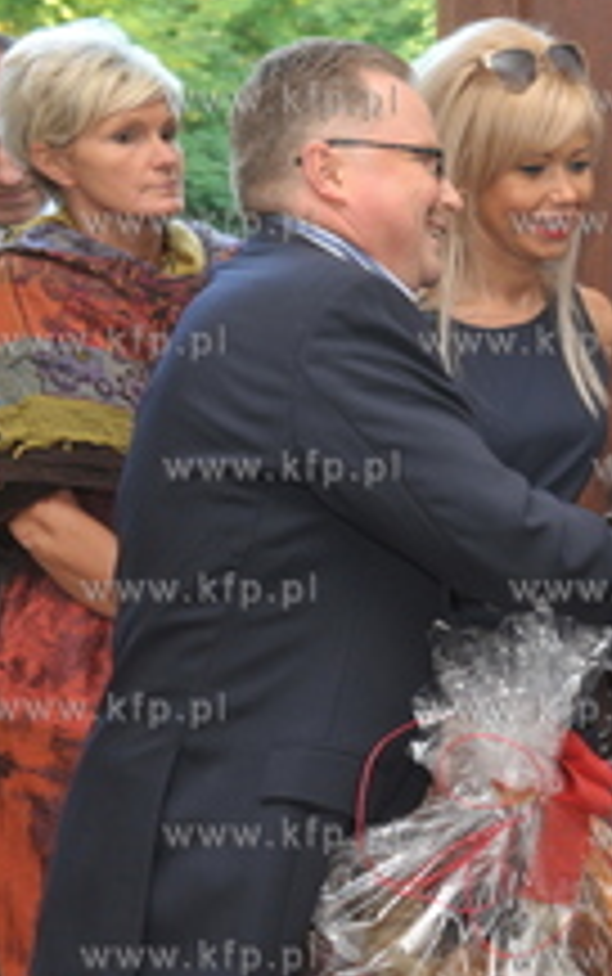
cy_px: 526
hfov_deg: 16.2
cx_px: 868
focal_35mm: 75
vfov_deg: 27.5
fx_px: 1998
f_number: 5.6
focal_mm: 40
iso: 1000
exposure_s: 1/60
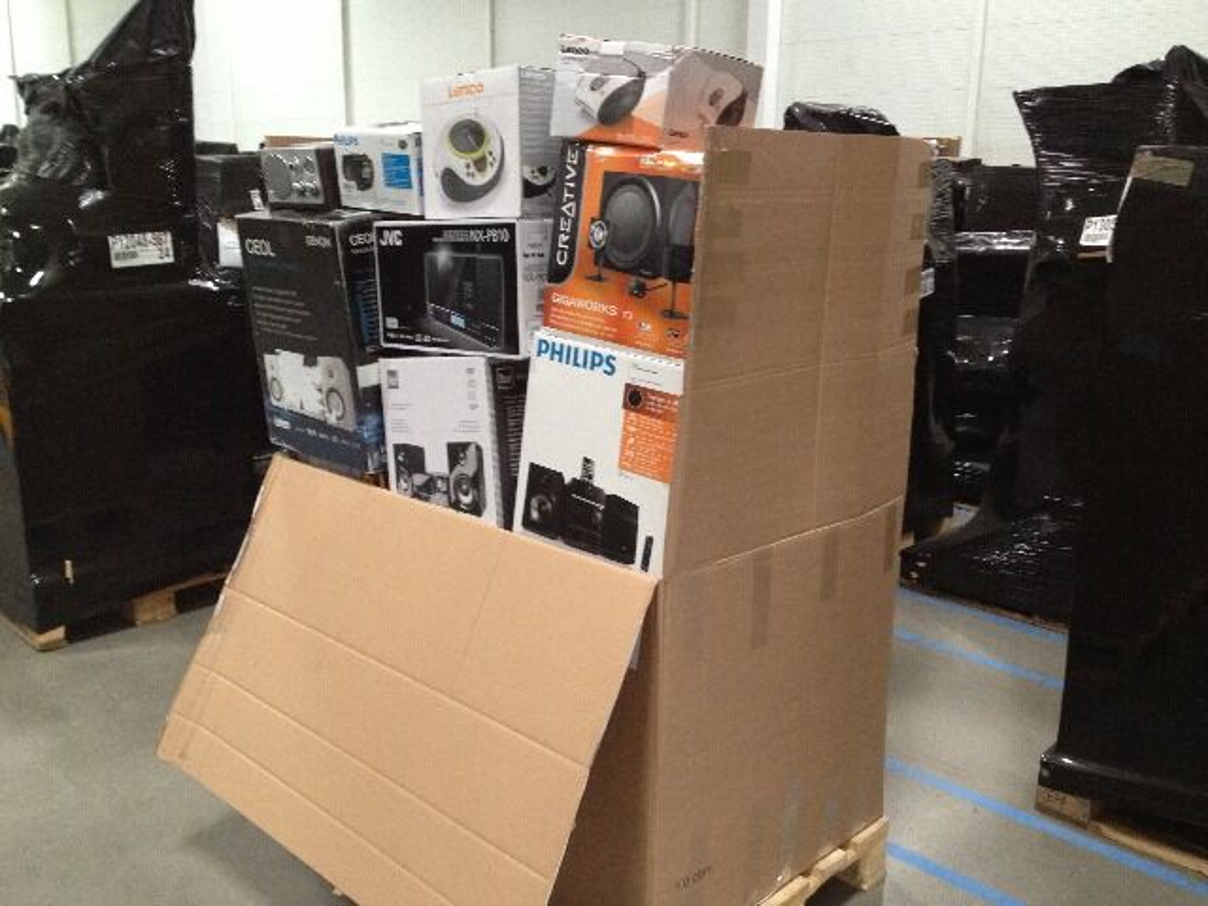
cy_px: 453
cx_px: 604
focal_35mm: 35
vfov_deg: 40.7
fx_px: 1221
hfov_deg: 52.6
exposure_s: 1/20
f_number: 2.4
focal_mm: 4.28
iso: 320
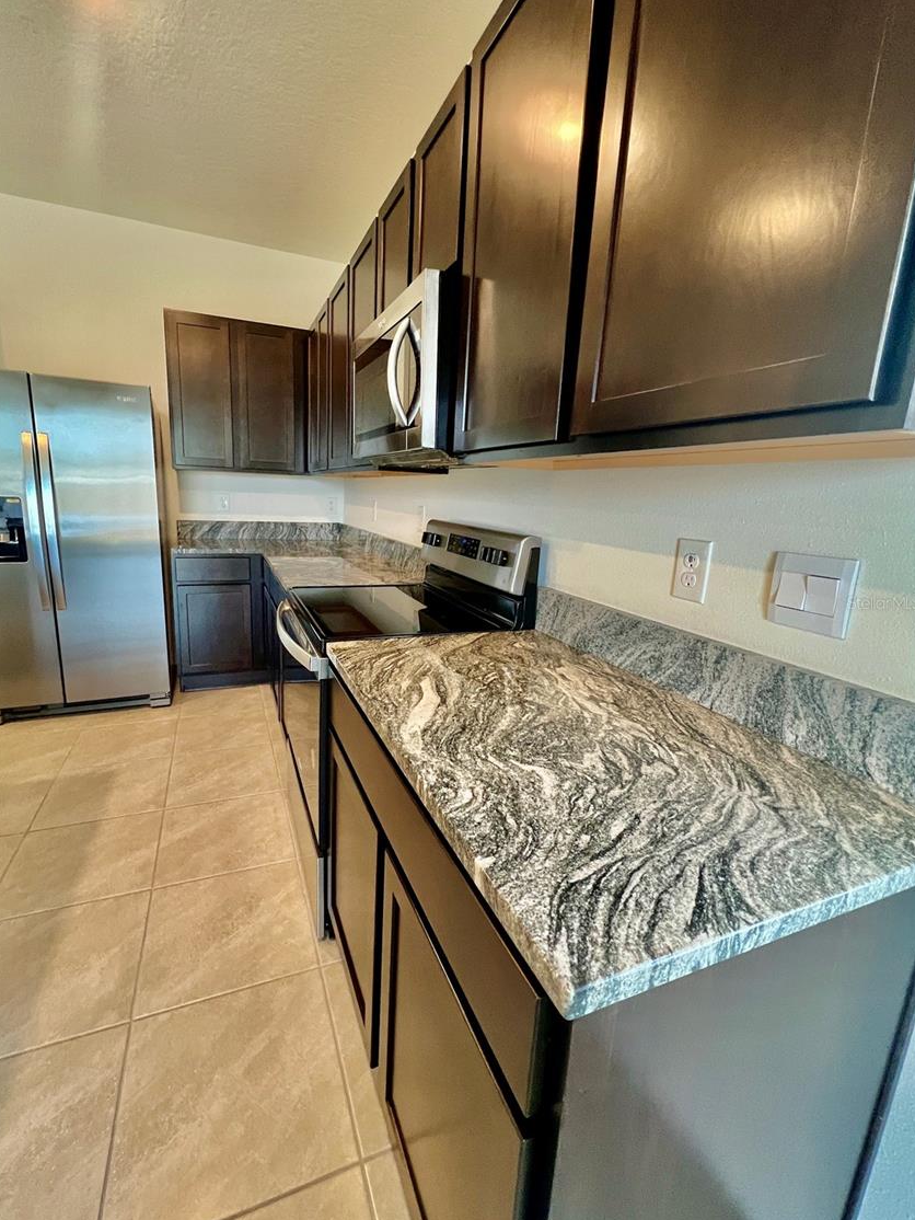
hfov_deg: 85.6
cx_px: 432
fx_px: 493
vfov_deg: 102.0
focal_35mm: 14
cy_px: 602
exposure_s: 1/60
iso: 250
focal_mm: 1.57
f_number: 1.8
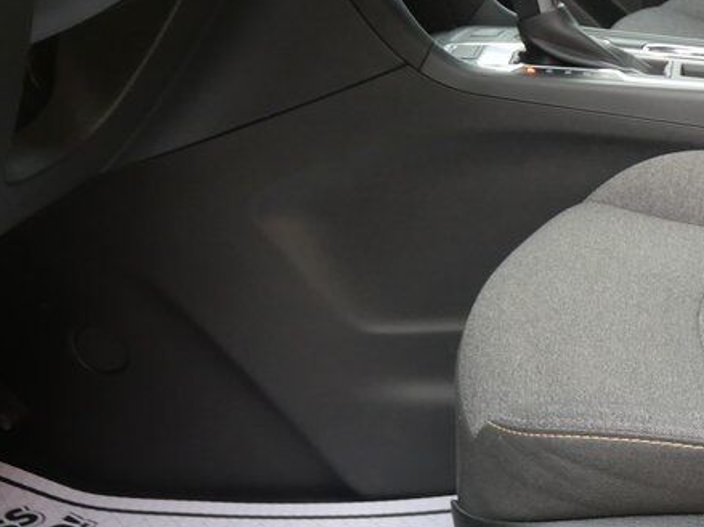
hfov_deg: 30.0
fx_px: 1139
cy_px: 463
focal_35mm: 56
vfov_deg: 25.4
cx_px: 816
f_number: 3.5
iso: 640
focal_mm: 12
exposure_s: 1/60
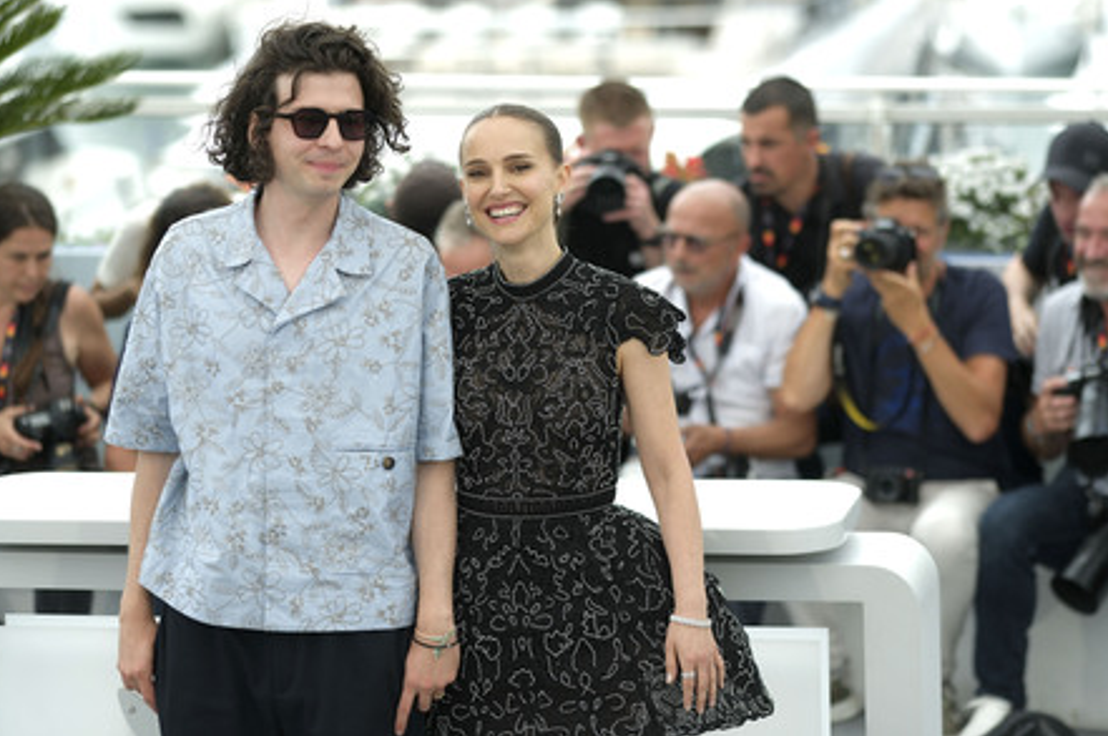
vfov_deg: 9.9
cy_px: 362
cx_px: 549
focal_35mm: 138
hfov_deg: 14.9
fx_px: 4243
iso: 100
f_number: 2
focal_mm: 90
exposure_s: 1/1250
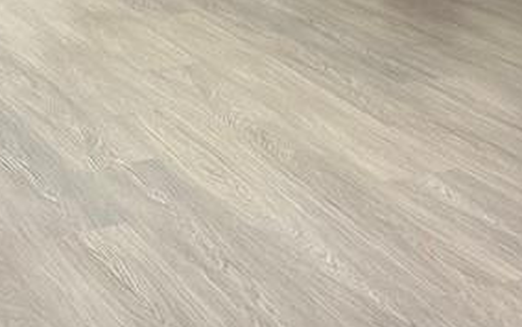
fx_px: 1309
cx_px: 118
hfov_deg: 22.3
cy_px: -35
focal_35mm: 92
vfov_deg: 13.9
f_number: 1.78
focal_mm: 6.86
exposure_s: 1/120
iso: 200
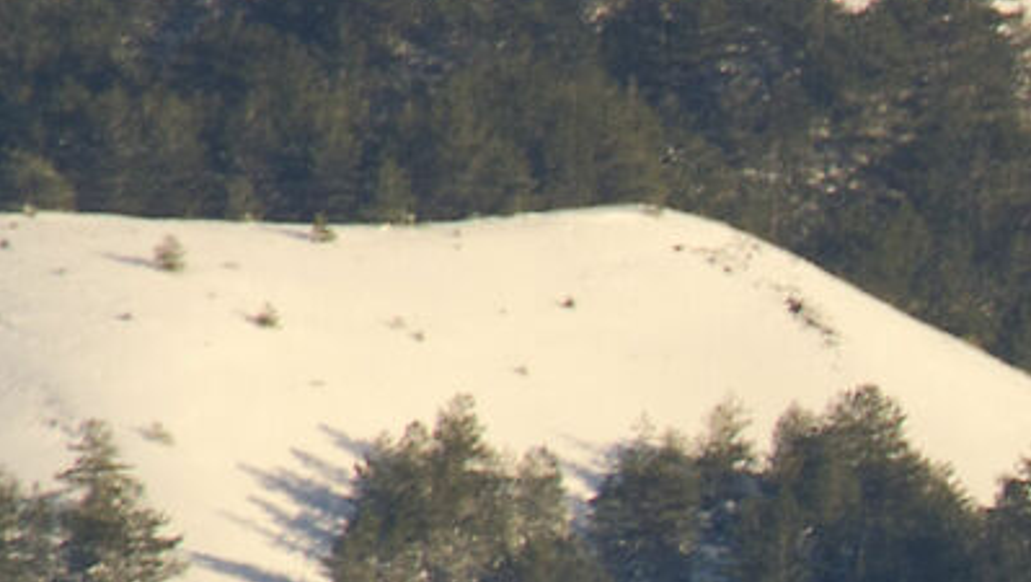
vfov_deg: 0.2
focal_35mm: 5654
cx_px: 2829
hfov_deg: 0.4
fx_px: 154662
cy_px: 1438
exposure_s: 1/125
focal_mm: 600
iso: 100
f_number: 13
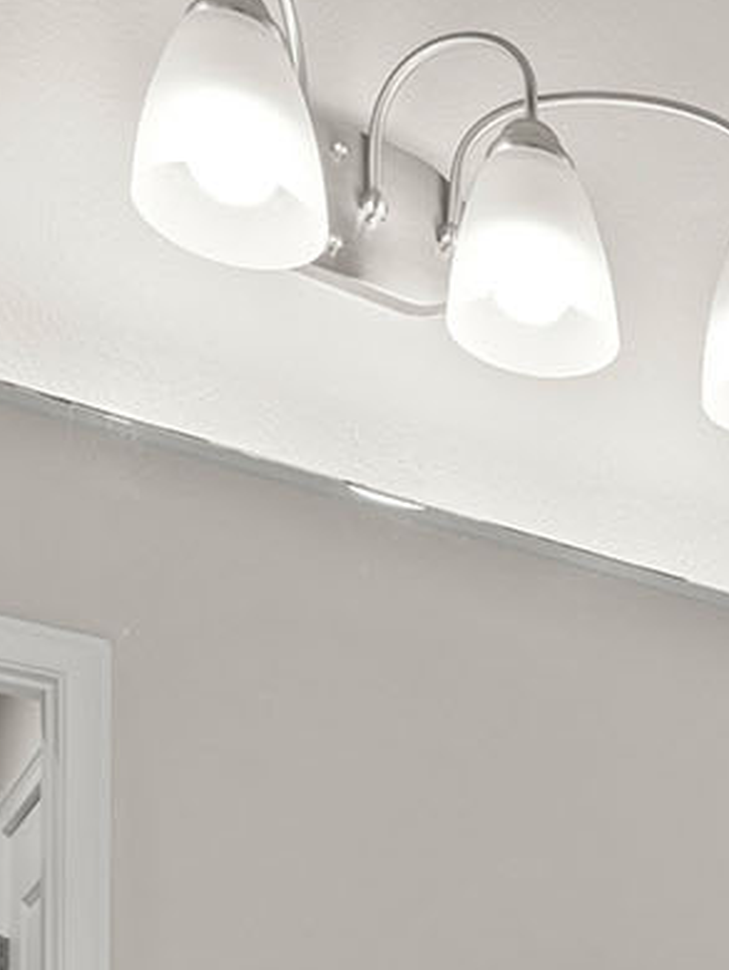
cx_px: 1145
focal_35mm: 71
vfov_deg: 22.6
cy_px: 1435
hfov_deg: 18.1
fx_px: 1991
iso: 200
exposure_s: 1/5
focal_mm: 16
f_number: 6.3
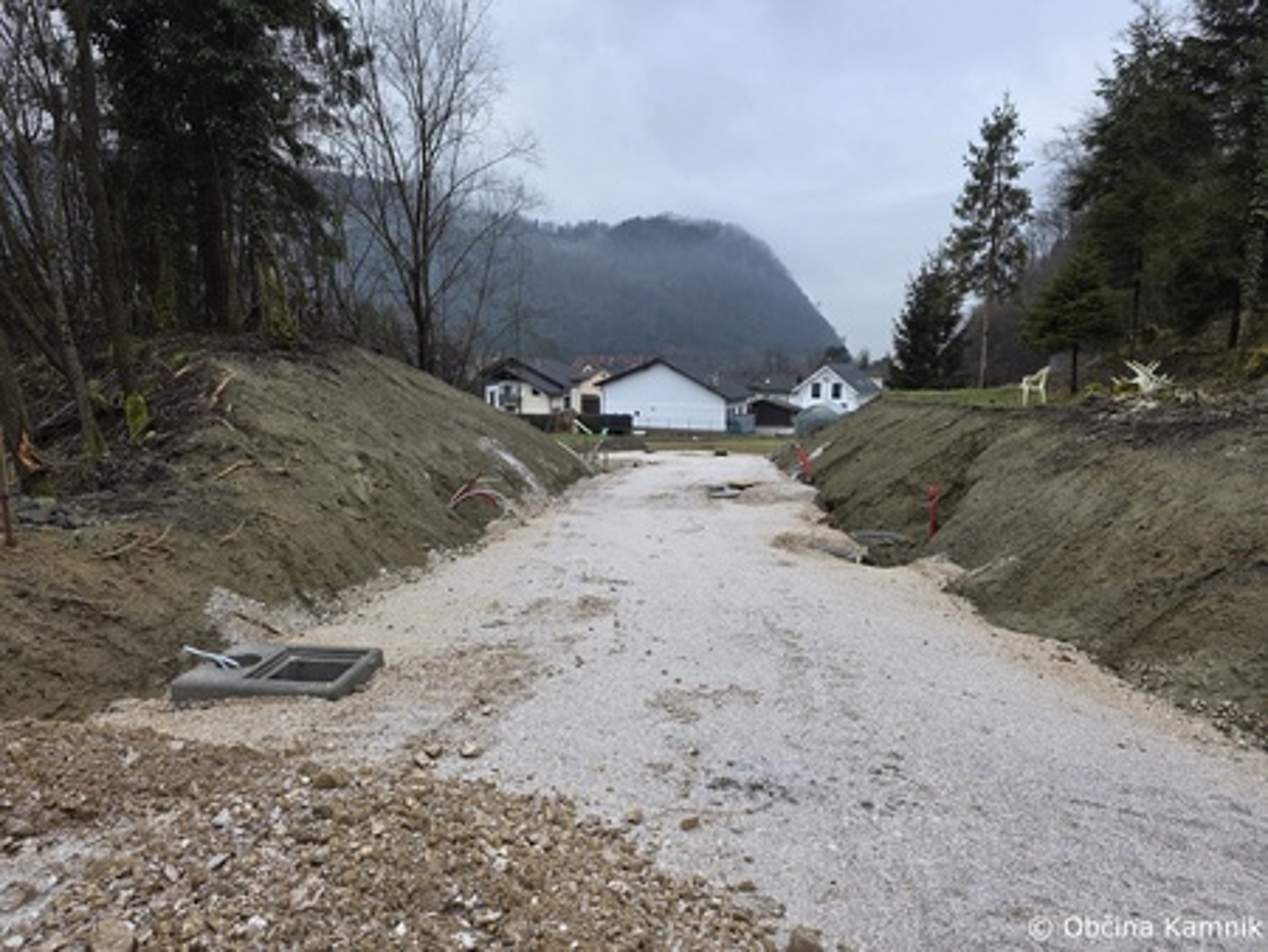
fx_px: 843
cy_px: 476
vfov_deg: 58.9
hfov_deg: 73.9
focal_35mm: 23
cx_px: 634
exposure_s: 1/359
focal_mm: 6.3
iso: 40
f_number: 1.7
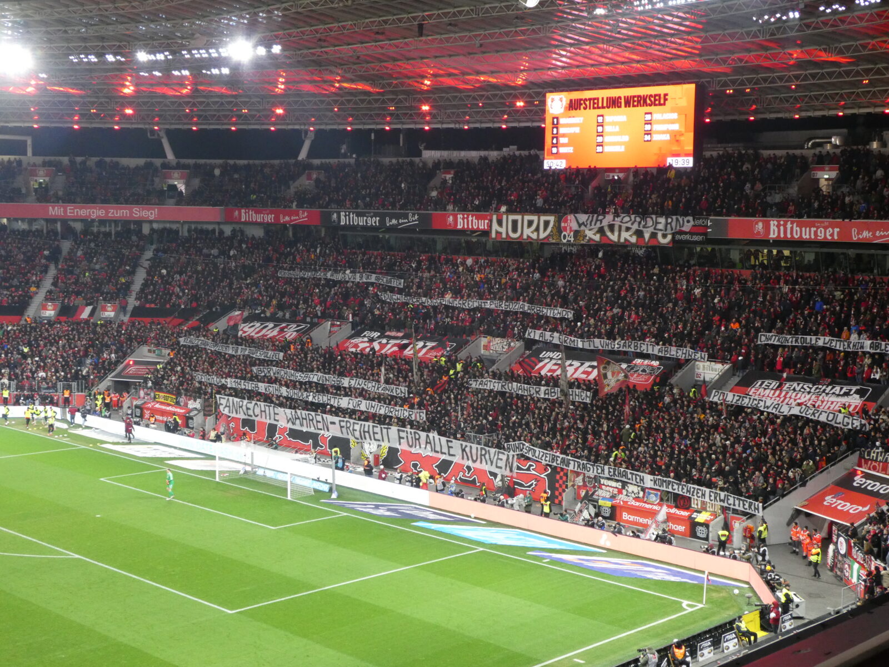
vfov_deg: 29.1
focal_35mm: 50
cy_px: 334
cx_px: 444
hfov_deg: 38.2
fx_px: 1284
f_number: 4.1
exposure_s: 1/80
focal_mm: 9
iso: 500
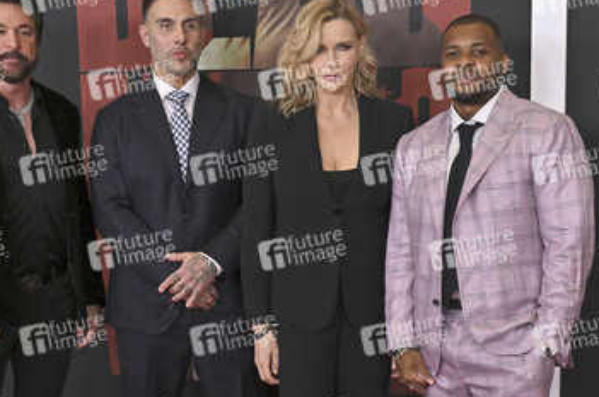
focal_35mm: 45
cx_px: 257
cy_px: 208
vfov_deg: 29.8
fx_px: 748
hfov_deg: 43.5
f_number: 5.6
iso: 2500
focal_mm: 35
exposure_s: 1/320
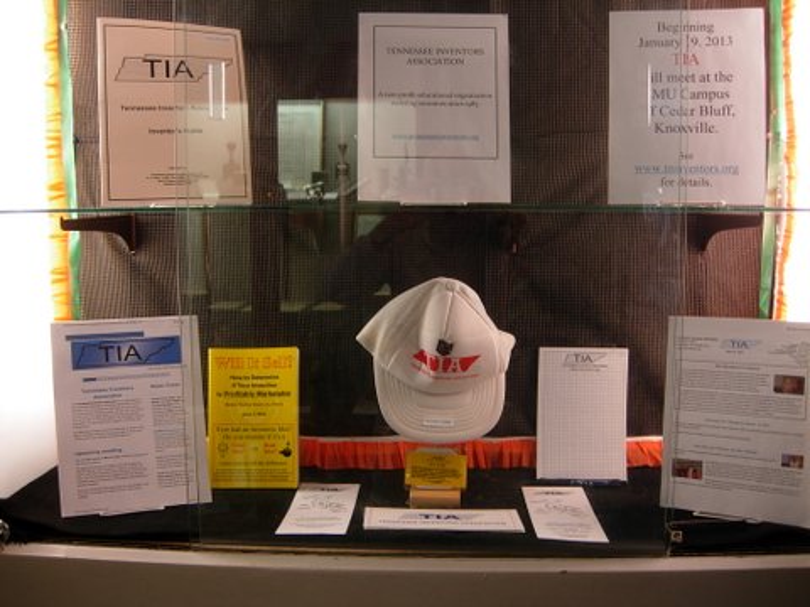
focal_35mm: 36
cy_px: 304
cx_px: 405
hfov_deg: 51.4
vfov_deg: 39.7
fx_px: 842
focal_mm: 7.5
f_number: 2.7
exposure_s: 1/11.6
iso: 50
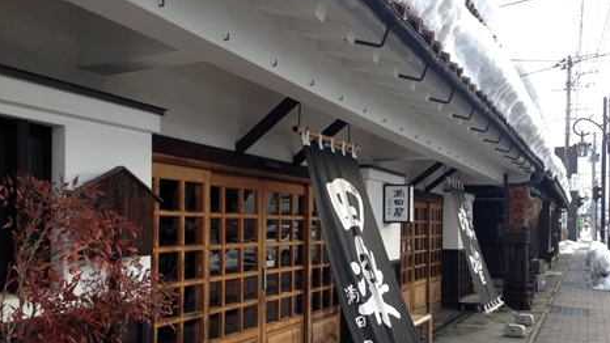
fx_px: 598
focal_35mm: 37
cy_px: 224
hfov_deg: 54.0
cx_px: 310
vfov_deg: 31.8
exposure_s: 1/306
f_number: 2.4
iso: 50
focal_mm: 4.12
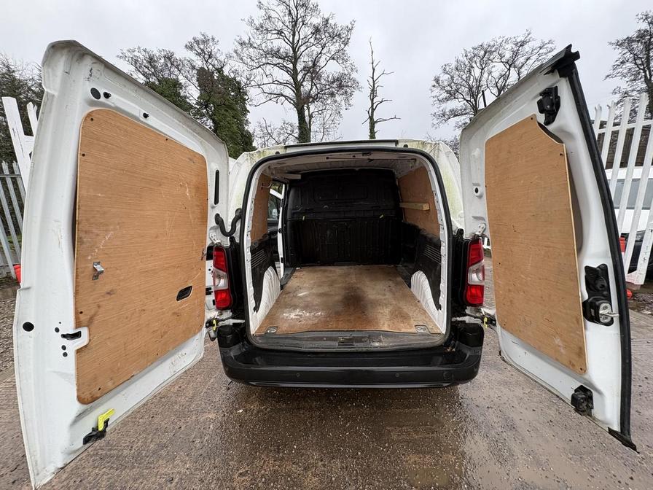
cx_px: 326
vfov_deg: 85.7
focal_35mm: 14
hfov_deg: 102.1
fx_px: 264
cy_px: 245
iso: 160
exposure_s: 1/99
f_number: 2.2
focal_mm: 2.22
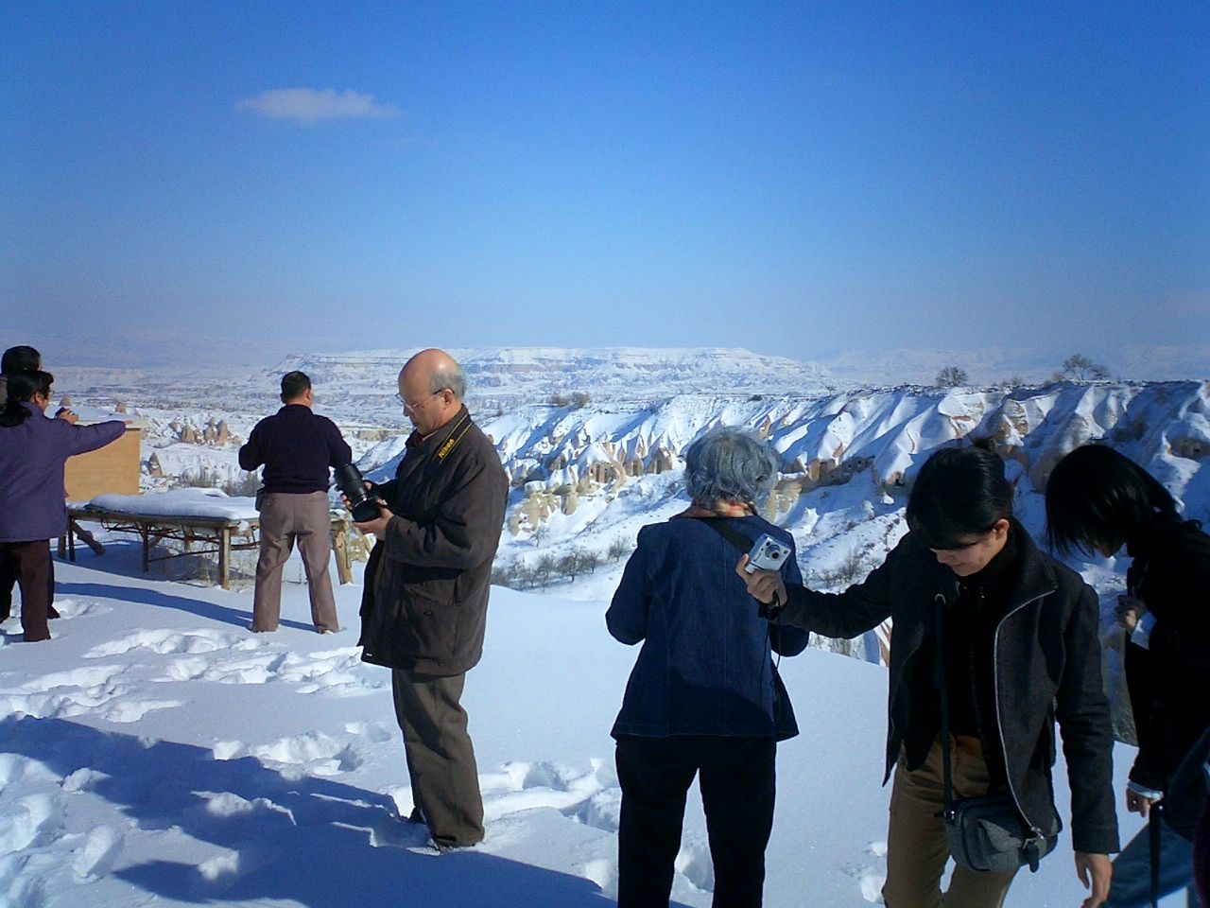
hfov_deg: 50.1
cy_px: 454
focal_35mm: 37
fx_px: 1293
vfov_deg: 38.7
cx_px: 605
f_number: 3.5
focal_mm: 5.6
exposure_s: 1/3200
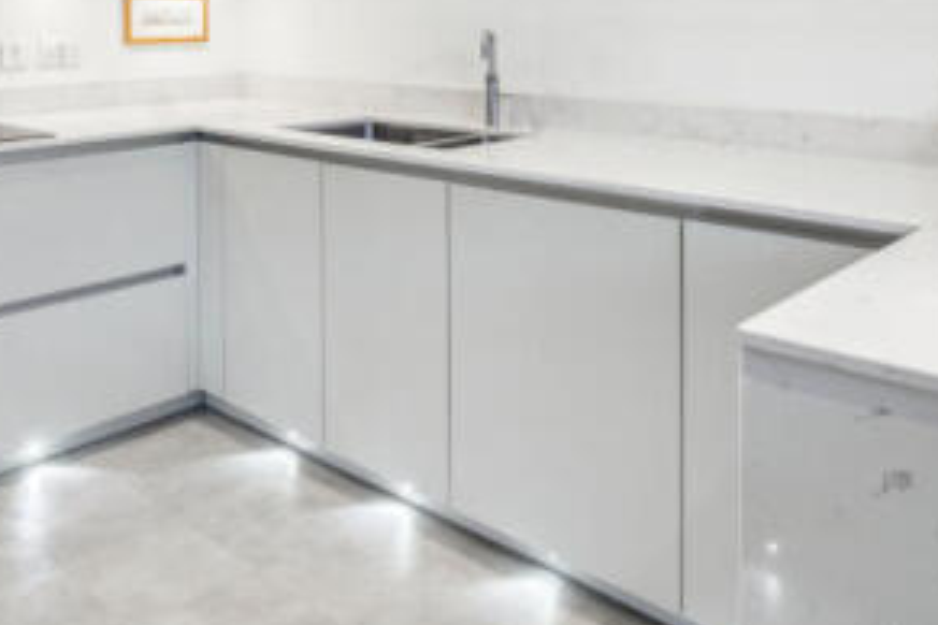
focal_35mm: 36
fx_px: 938
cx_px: 440
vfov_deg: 34.4
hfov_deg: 53.1
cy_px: 37
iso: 320
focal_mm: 16
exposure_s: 1/40
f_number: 5.6
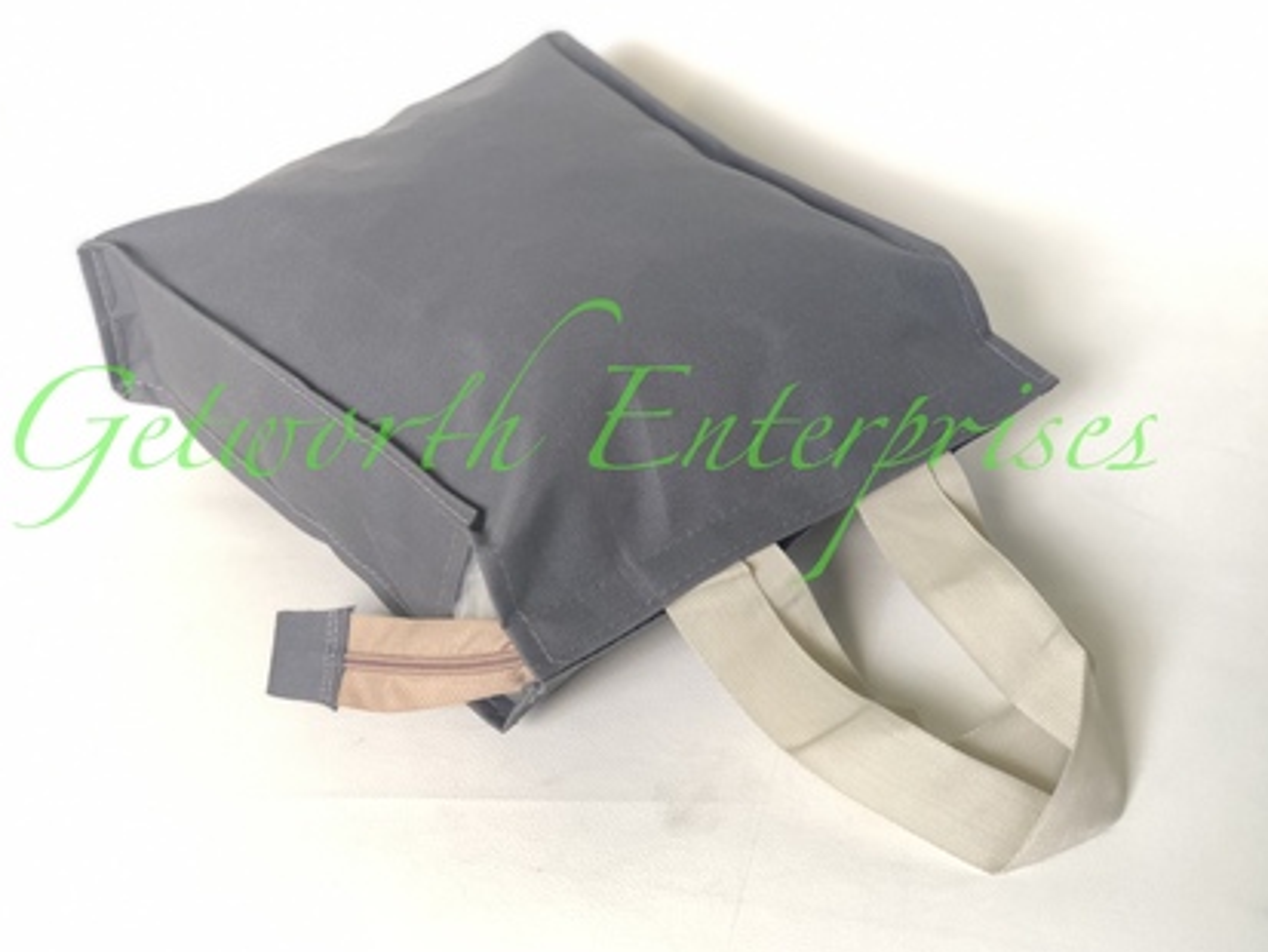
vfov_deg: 23.3
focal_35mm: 63
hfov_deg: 30.7
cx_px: 571
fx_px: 2308
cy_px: 419
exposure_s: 1/40
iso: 125
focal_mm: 6
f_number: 2.4
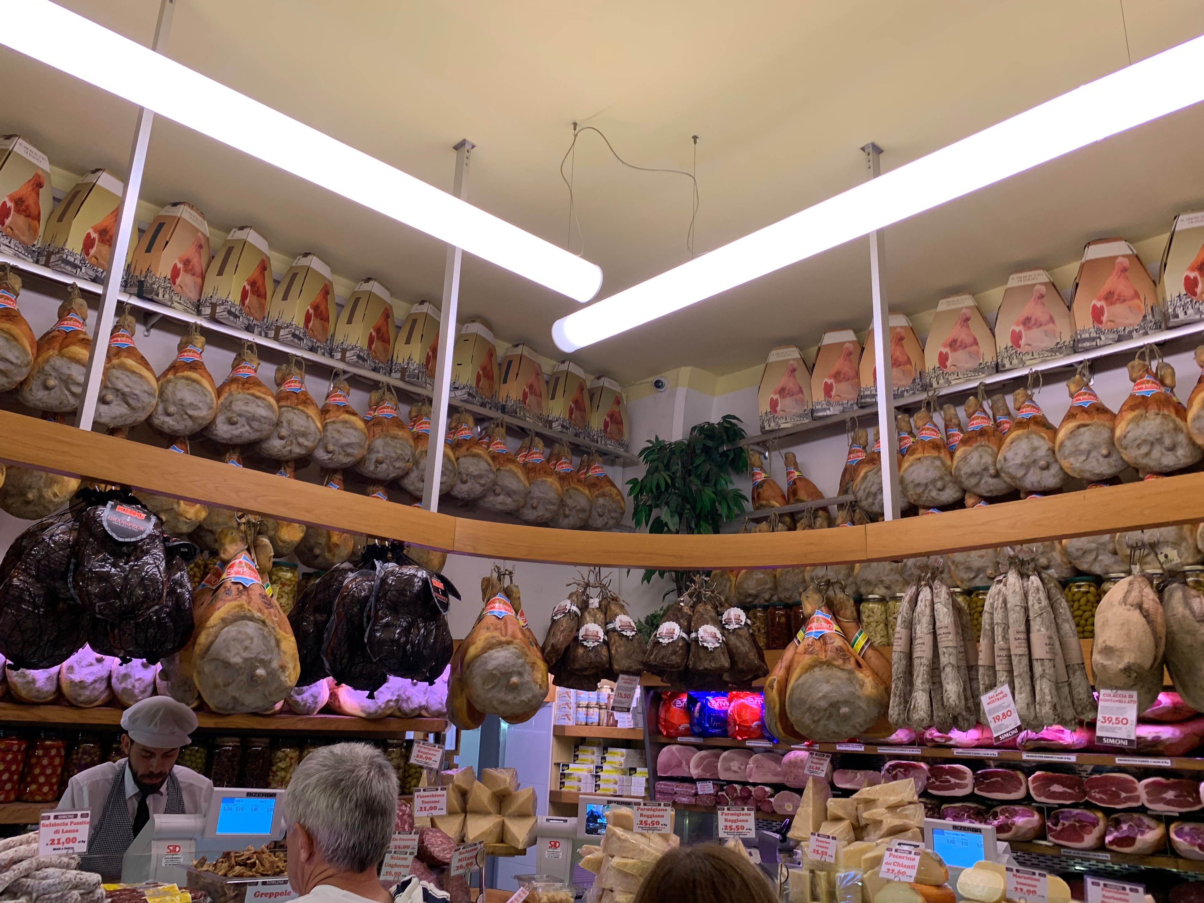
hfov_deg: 65.3
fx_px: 939
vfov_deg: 51.4
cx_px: 593
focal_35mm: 27
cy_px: 445
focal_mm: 4.25
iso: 64
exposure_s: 1/50
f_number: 1.8
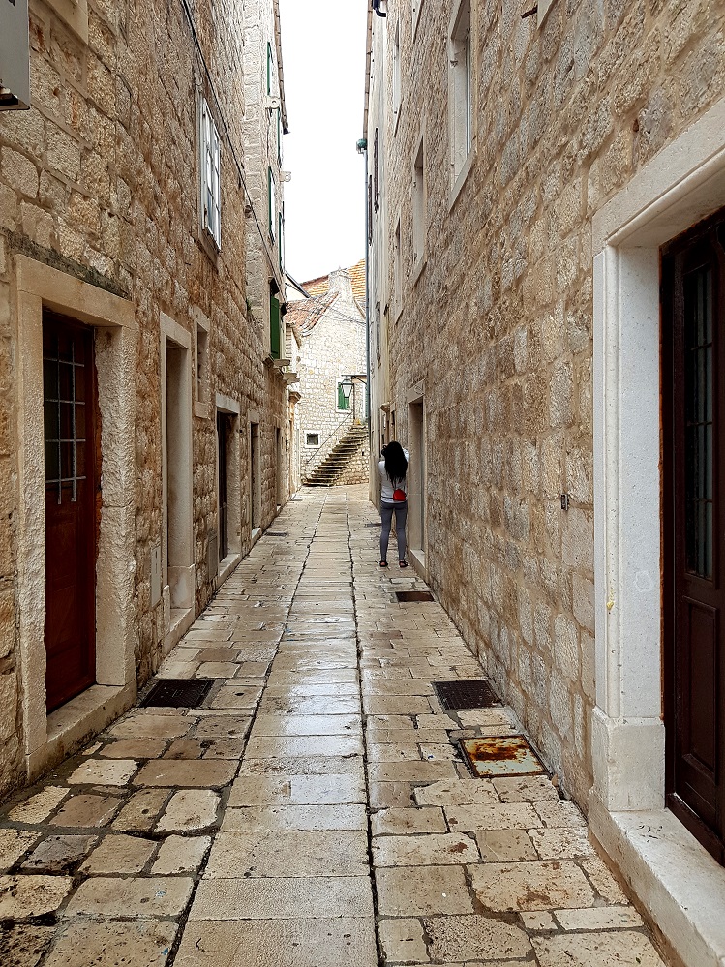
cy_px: 484
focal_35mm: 26
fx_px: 726
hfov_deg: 53.1
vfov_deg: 67.3
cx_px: 362
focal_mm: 4.2
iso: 50
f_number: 1.7
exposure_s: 1/260
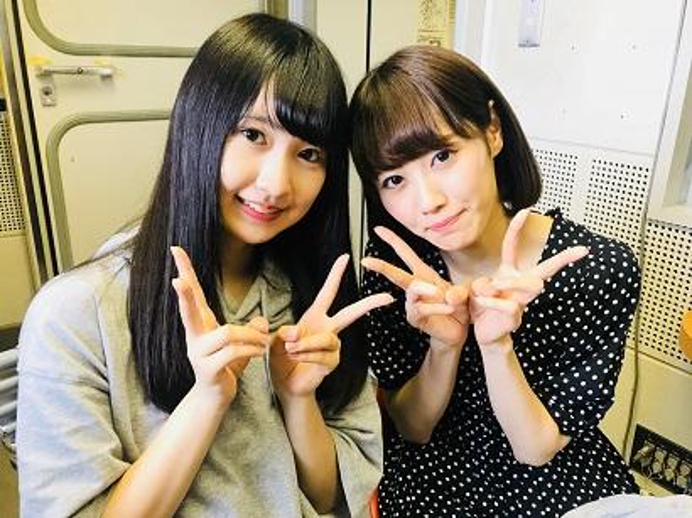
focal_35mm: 28
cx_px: 346
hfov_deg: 63.5
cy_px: 259
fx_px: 559
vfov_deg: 49.7
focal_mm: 4
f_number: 1.8
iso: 40
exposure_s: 1/25
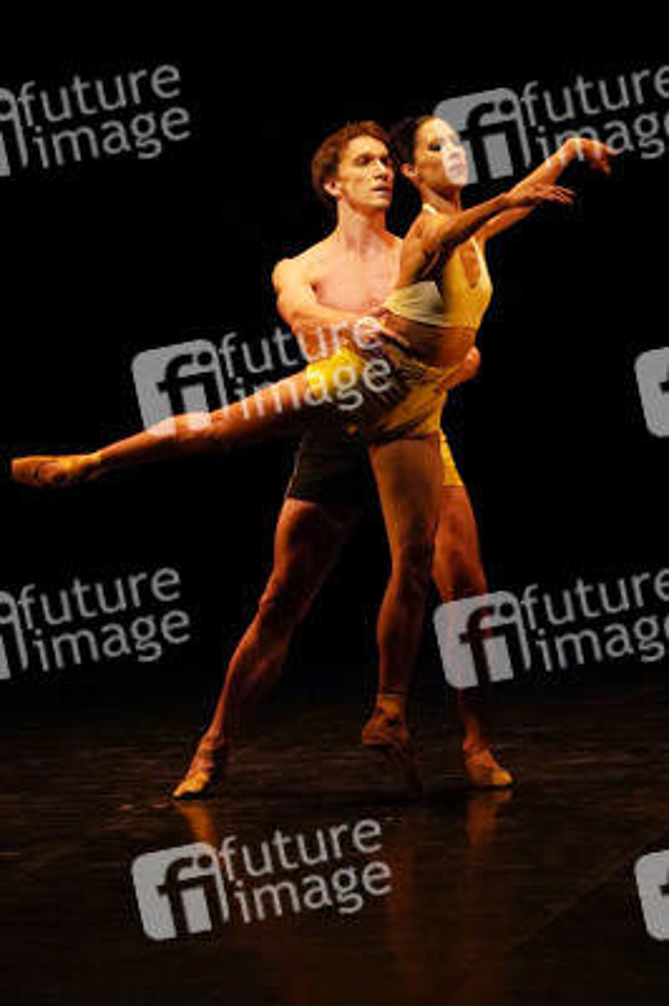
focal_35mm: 275
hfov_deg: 5.0
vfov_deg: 7.5
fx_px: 7678
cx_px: 334
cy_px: 503
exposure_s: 1/250
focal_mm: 275
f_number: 6.3
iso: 6400
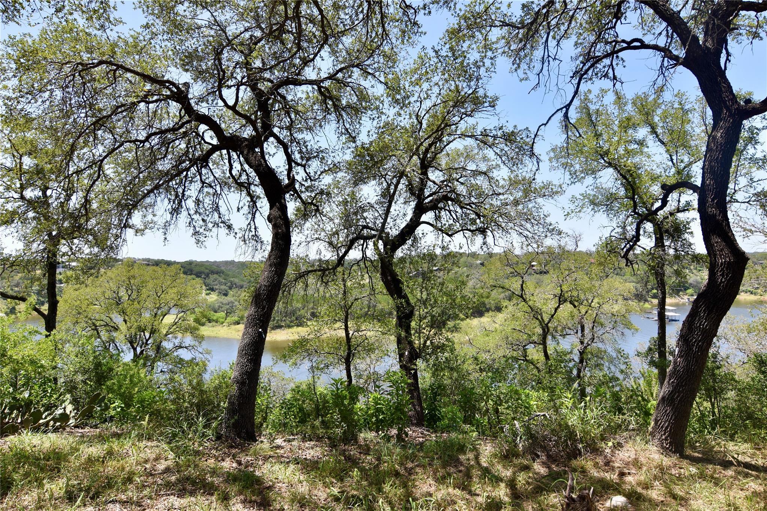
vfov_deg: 59.5
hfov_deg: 81.2
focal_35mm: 21
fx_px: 447
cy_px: 256
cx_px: 384
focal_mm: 14
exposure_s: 1/250
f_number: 8
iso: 200
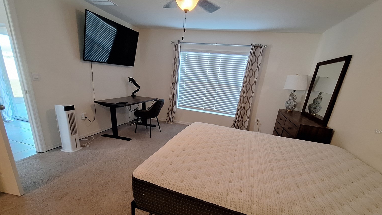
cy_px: 131
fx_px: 152
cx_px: 196
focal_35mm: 15
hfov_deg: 103.0
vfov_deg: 69.7
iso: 200
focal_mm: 1.74
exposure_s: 1/40
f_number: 2.2
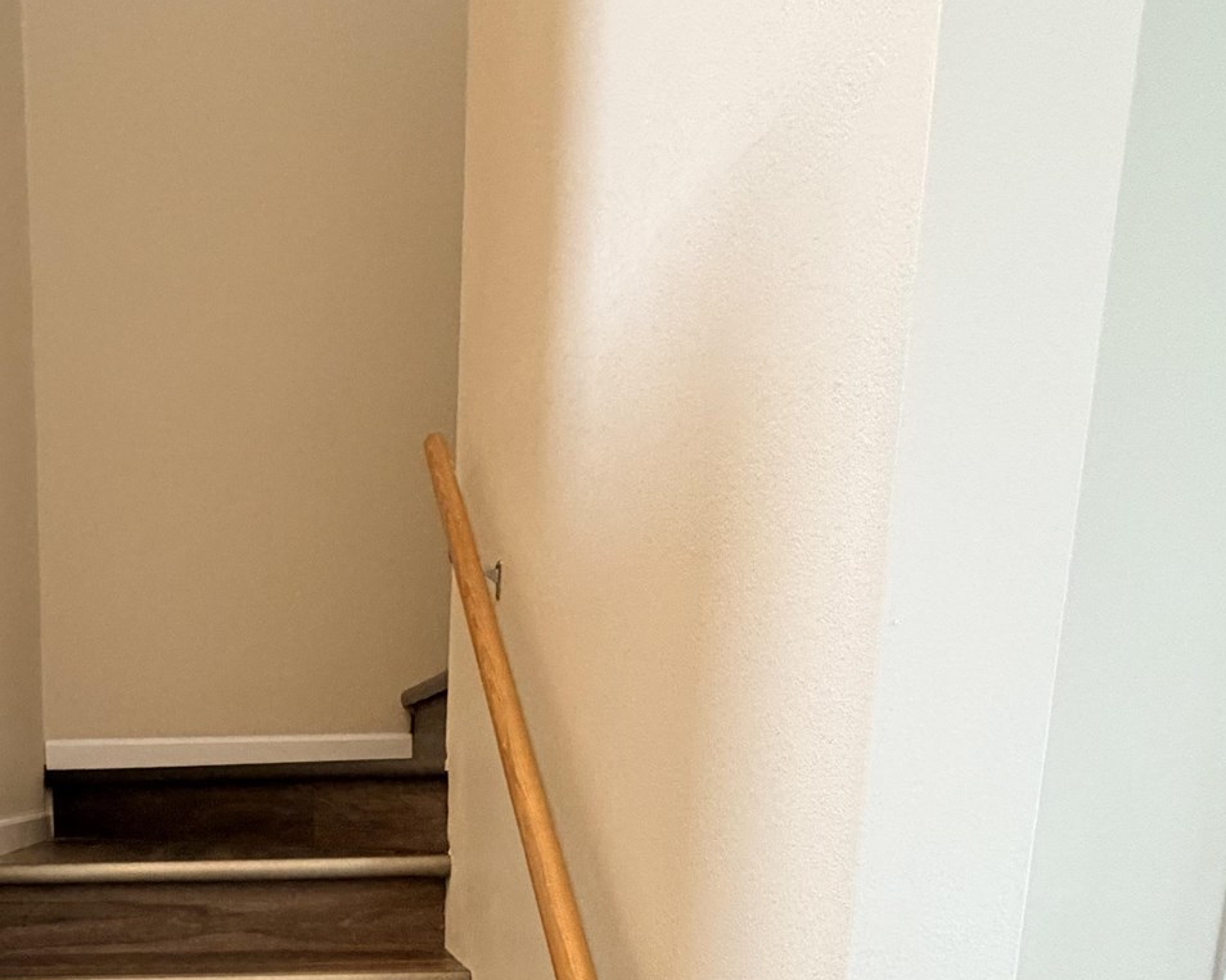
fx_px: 1197
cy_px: 1015
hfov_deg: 49.8
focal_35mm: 33
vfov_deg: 38.6
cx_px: 185
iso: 500
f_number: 2.2
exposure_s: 1/60
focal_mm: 2.22
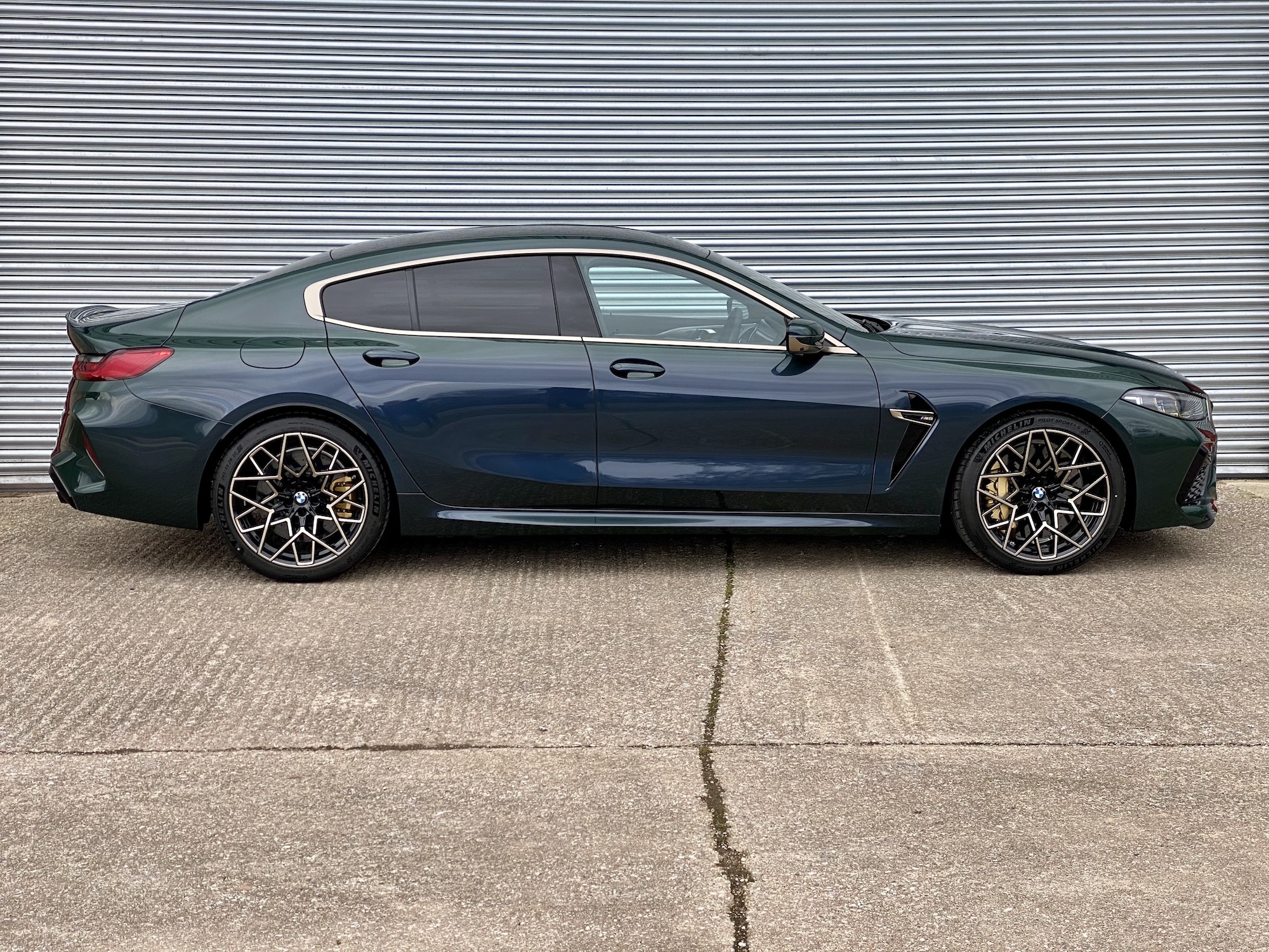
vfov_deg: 28.0
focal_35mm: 52
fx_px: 1906
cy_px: 476
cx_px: 634
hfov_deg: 36.8
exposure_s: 1/333
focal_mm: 6
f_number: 2
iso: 20
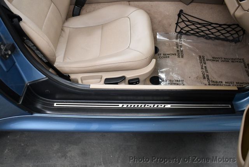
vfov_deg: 36.9
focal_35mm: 36
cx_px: 124
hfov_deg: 53.1
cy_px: 84
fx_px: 249
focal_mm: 18
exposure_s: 1/125
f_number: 3.5
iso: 2000
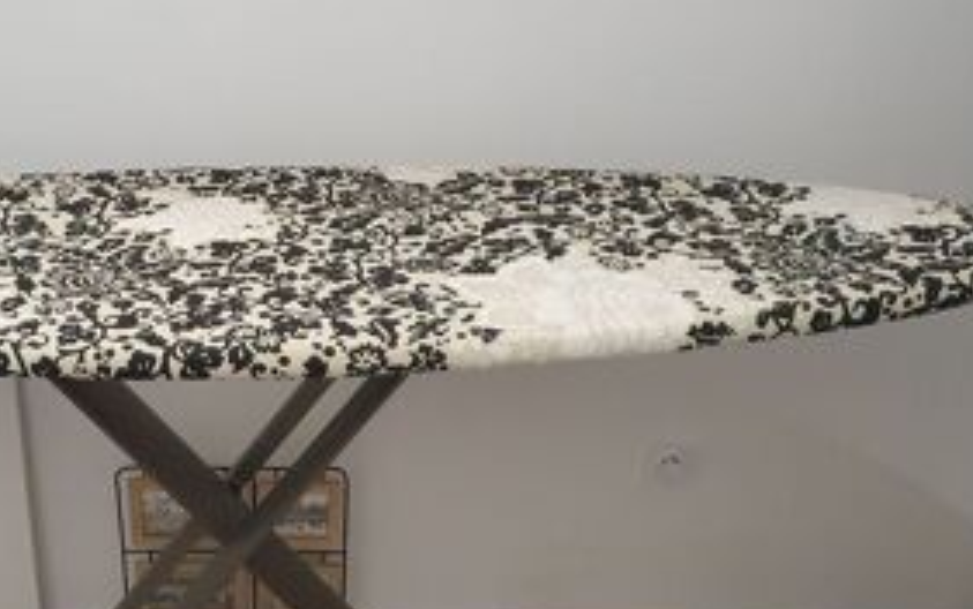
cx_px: 242
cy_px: 394
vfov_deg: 27.3
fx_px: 1247
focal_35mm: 47
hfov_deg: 41.4
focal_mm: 4.32
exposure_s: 1/50
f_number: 1.5
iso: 500
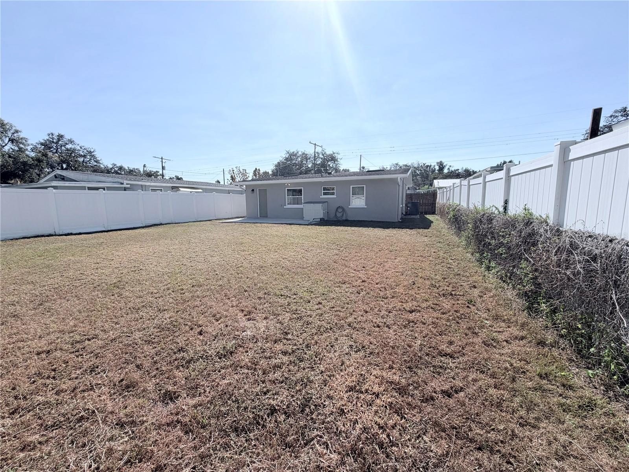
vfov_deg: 85.7
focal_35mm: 14
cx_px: 314
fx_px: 254
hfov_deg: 102.1
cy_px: 236
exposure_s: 1/1285
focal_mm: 2.22
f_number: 2.2
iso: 20
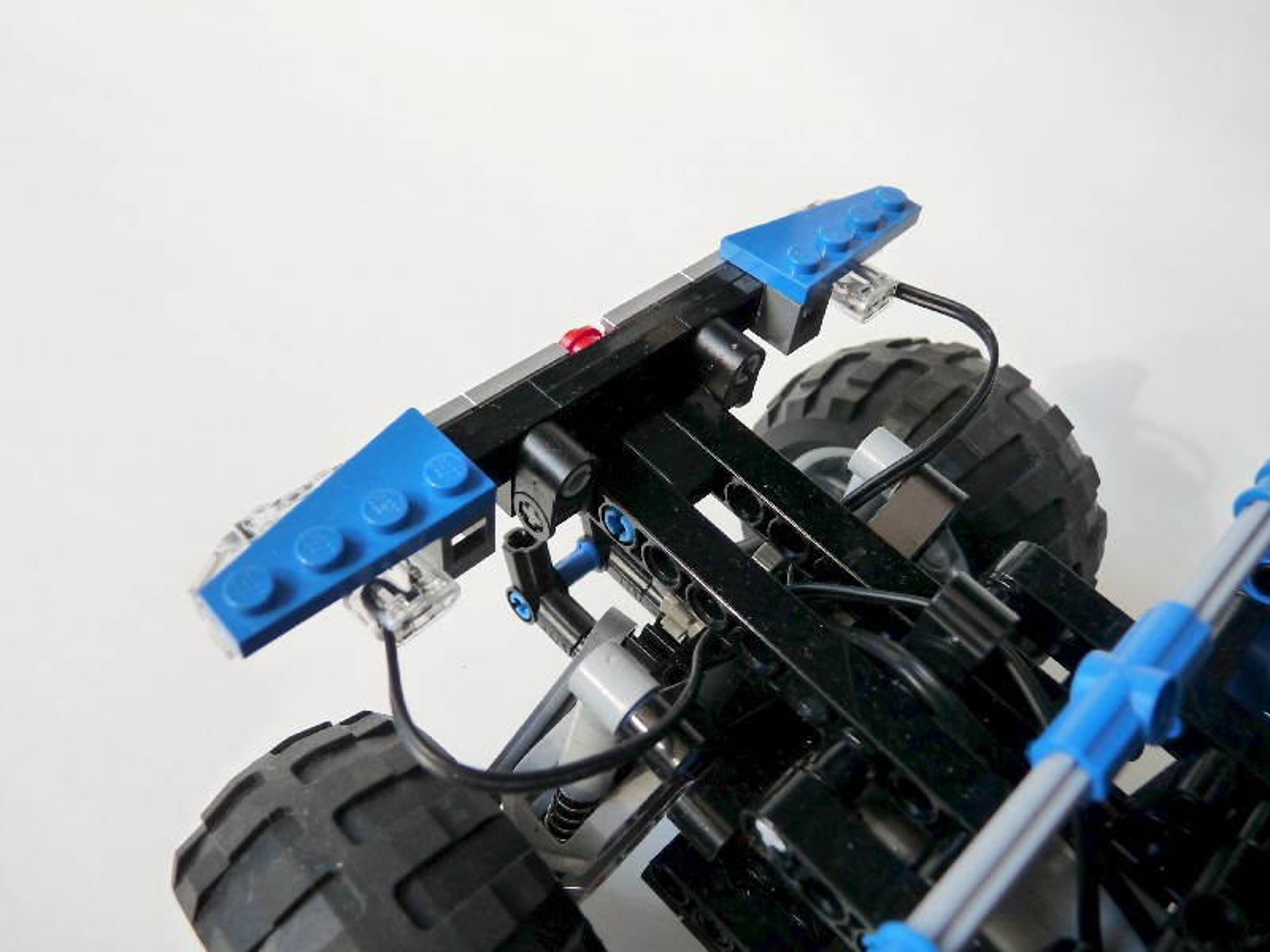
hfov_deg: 65.3
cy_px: 476
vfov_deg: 51.4
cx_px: 635
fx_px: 991
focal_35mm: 27
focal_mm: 4.8
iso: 160
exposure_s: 1/50
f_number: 2.8
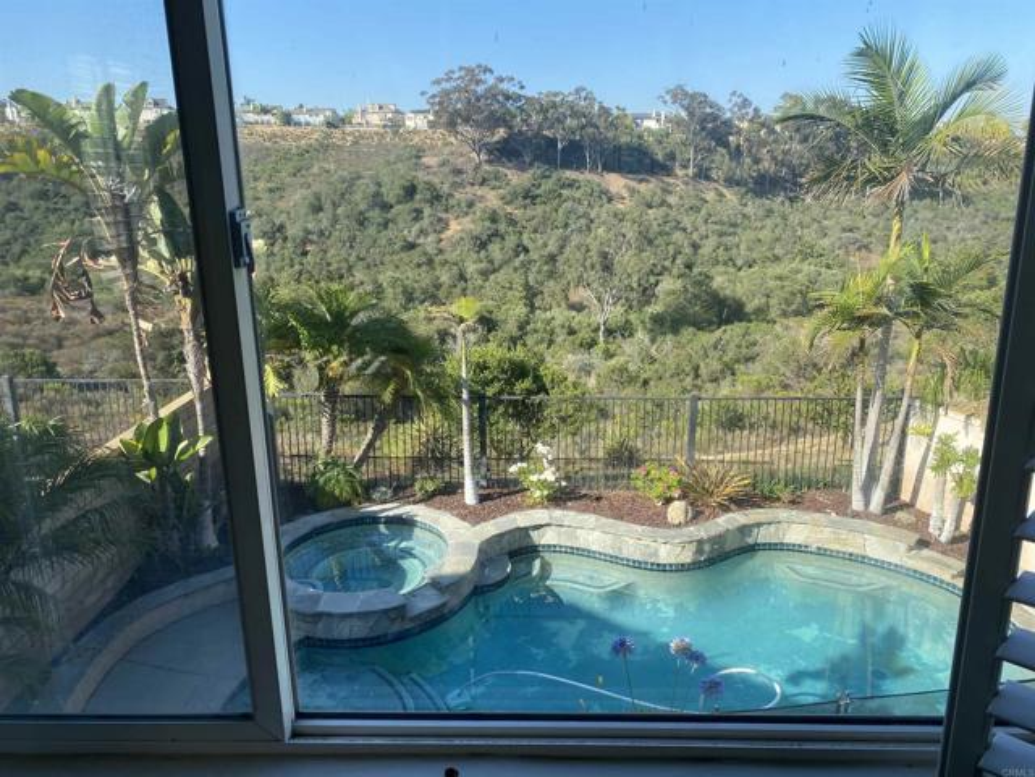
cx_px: 518
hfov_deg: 67.3
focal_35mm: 26
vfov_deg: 53.1
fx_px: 777
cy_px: 388
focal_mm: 4.25
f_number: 1.8
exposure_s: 1/998
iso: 32
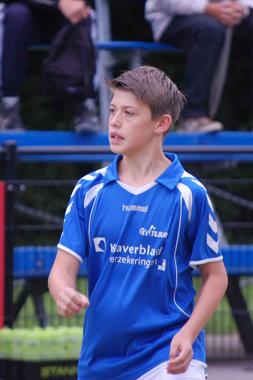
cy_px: 190
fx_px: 3169
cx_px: 126
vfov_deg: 6.9
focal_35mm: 300
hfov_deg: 4.6
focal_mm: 200
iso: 500
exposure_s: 1/500
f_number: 5.6
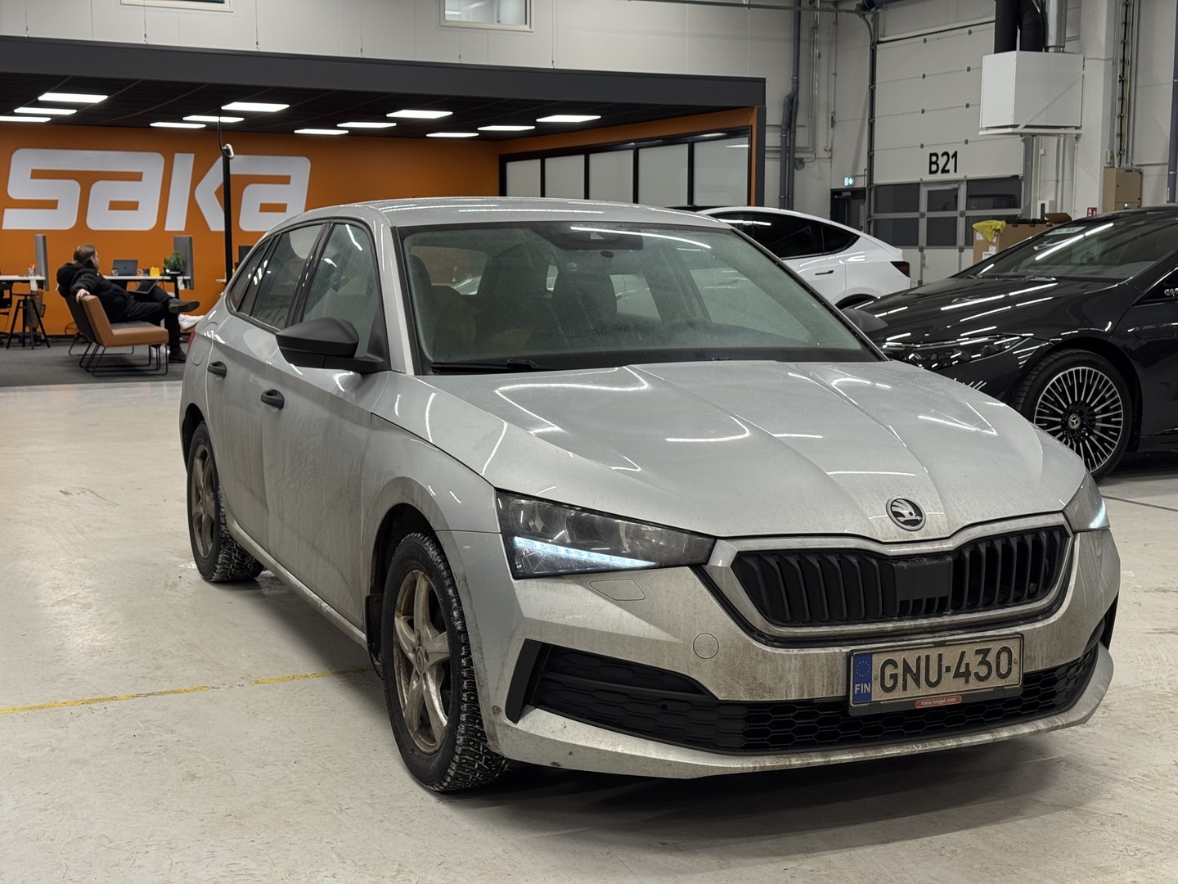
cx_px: 589
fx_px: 1633
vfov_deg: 30.3
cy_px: 442
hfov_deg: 39.7
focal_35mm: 48
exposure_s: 1/83
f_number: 1.78
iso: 100
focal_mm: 6.76
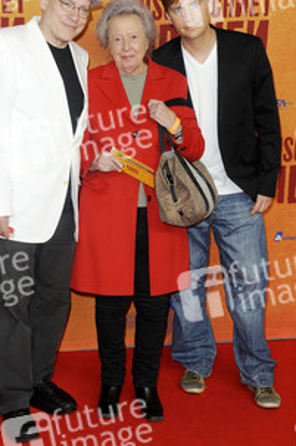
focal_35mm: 74
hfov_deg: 18.3
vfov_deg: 27.4
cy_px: 213
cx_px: 119
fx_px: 916
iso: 640
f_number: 6.3
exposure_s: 1/200
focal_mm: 56
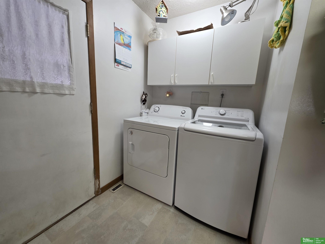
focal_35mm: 13
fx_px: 122
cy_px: 122
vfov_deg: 89.9
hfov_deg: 106.2
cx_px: 162
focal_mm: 2.2
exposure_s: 1/60
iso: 160
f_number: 1.9
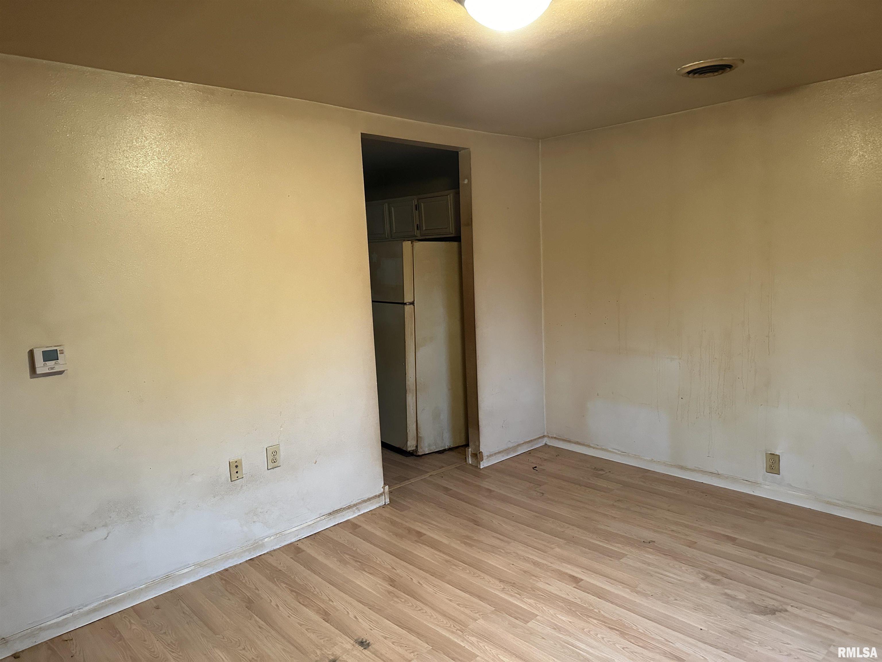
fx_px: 612
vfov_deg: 56.8
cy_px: 331
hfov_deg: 71.6
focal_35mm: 24
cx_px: 441
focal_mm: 6.86
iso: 800
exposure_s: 1/60
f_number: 1.78
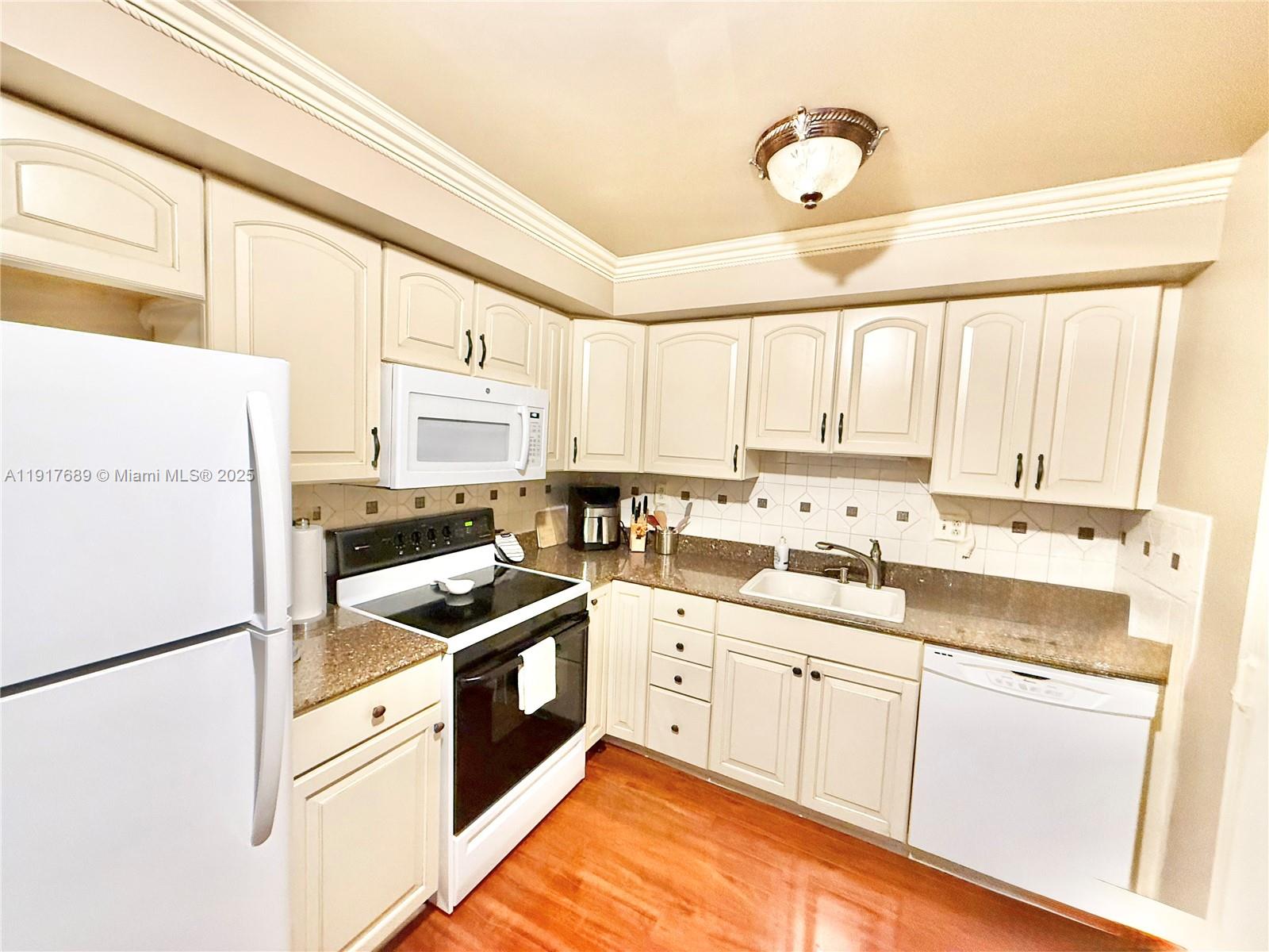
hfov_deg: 102.1
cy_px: 476
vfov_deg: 85.7
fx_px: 513
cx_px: 634
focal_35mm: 14
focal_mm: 2.22
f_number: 2.2
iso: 500
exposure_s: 1/60
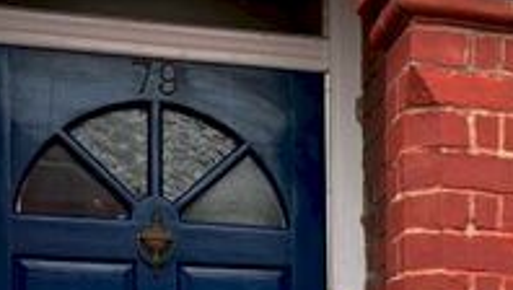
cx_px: 687
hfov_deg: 19.5
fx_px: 1362
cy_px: 426
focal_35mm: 100
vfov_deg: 11.7
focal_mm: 5.7
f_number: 1.5
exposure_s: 1/367
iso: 50
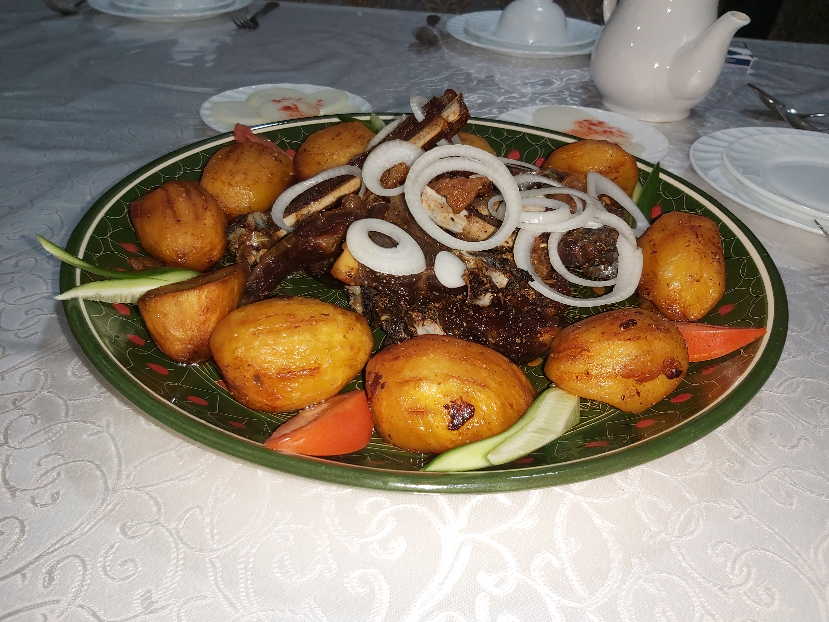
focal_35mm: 26
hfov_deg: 67.3
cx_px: 414
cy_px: 311
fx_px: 623
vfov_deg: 53.1
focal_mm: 3.92
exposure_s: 1/100
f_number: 1.7
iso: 100
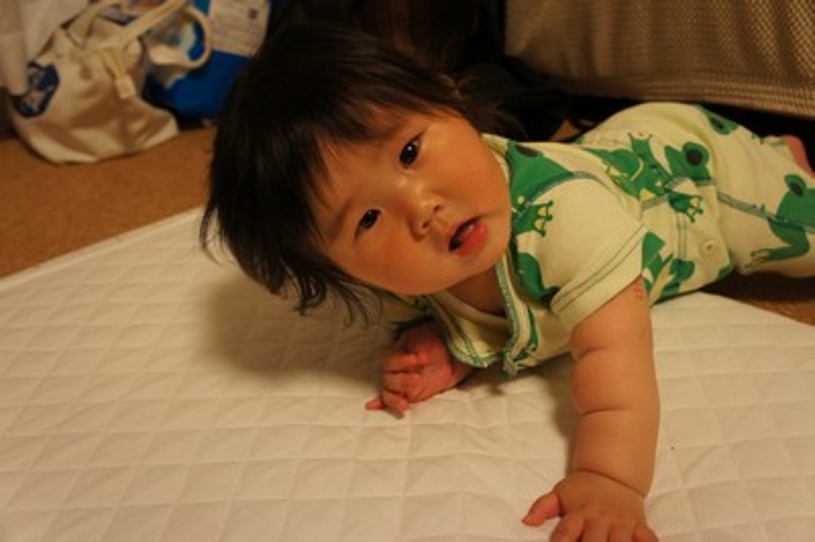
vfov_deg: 39.9
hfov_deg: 57.3
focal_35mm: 33
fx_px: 746
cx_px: 408
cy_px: 271
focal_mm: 22
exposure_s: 1/40
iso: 500
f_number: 4
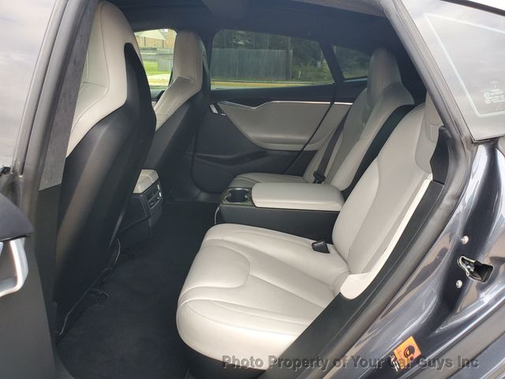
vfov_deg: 53.1
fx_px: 379
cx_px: 252
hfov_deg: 67.3
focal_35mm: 26
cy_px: 190
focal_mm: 4.3
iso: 100
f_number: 2.4
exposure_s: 1/120
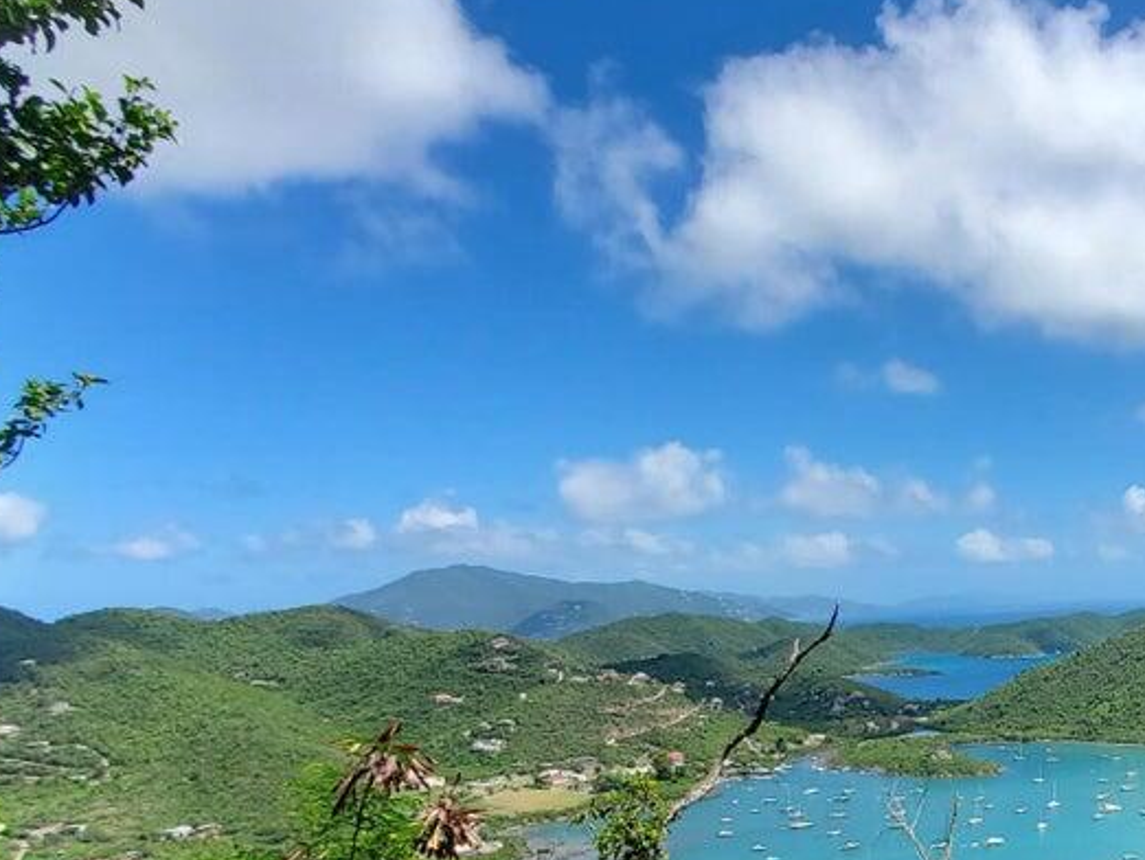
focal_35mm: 34
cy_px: 638
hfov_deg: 48.8
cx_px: 1008
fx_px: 1125
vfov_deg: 40.7
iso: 50
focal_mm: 1.8
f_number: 2.2
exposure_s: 1/1297
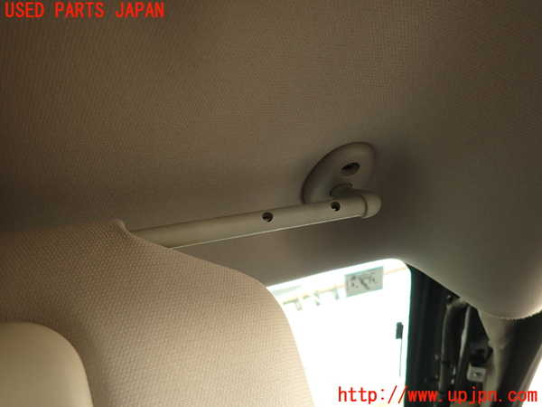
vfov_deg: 54.9
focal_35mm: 25
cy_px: 204
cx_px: 271
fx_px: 391
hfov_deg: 69.4
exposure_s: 1/60
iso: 100
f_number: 2
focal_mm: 4.5
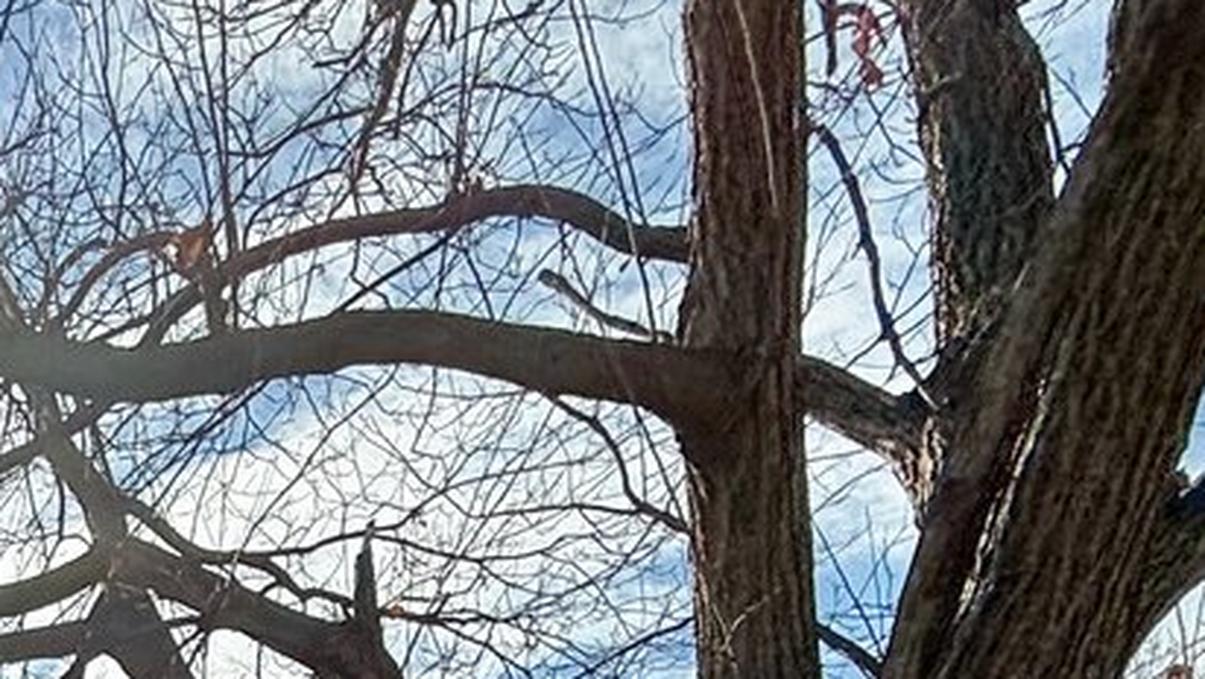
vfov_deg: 14.4
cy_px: 1623
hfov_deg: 28.2
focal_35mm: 56
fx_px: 1790
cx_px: -487
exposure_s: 1/726
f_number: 2.2
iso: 64
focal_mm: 2.22
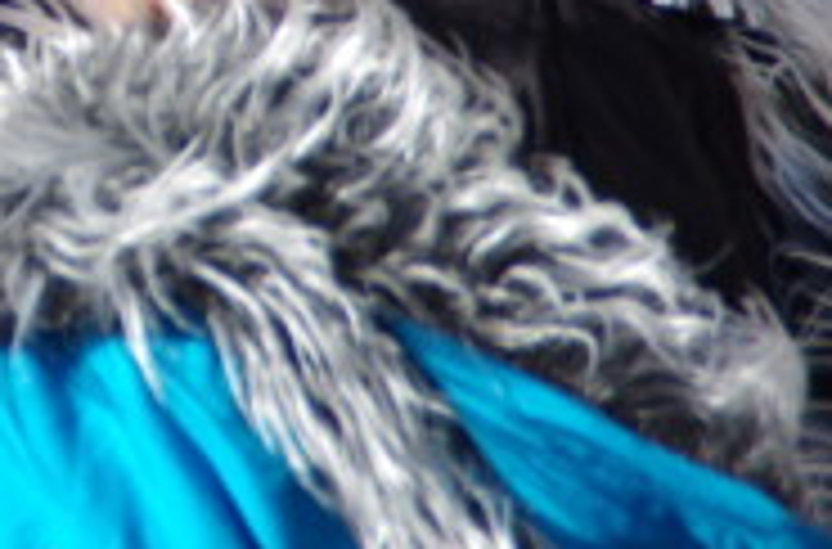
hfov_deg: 2.5
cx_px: -252
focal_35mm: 812
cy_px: -97
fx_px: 18703
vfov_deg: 1.7
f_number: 6.3
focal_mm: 200
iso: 100
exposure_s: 1/250
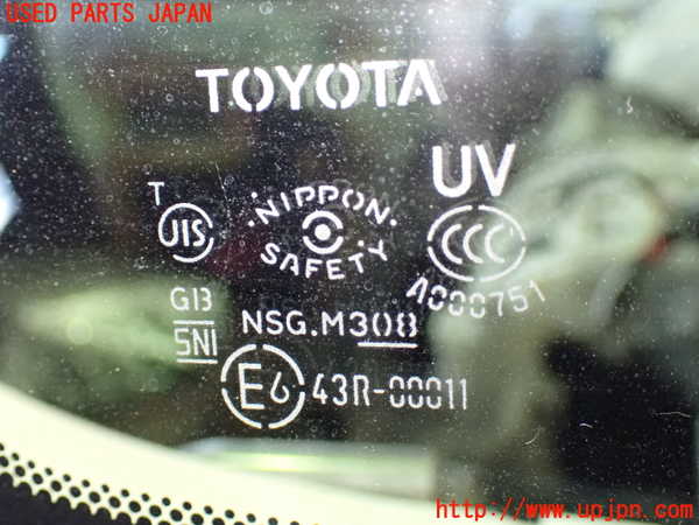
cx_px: 350
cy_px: 262
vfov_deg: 30.9
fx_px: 949
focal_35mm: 47
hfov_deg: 40.4
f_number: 3.1
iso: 1600
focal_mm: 8.4
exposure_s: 1/50
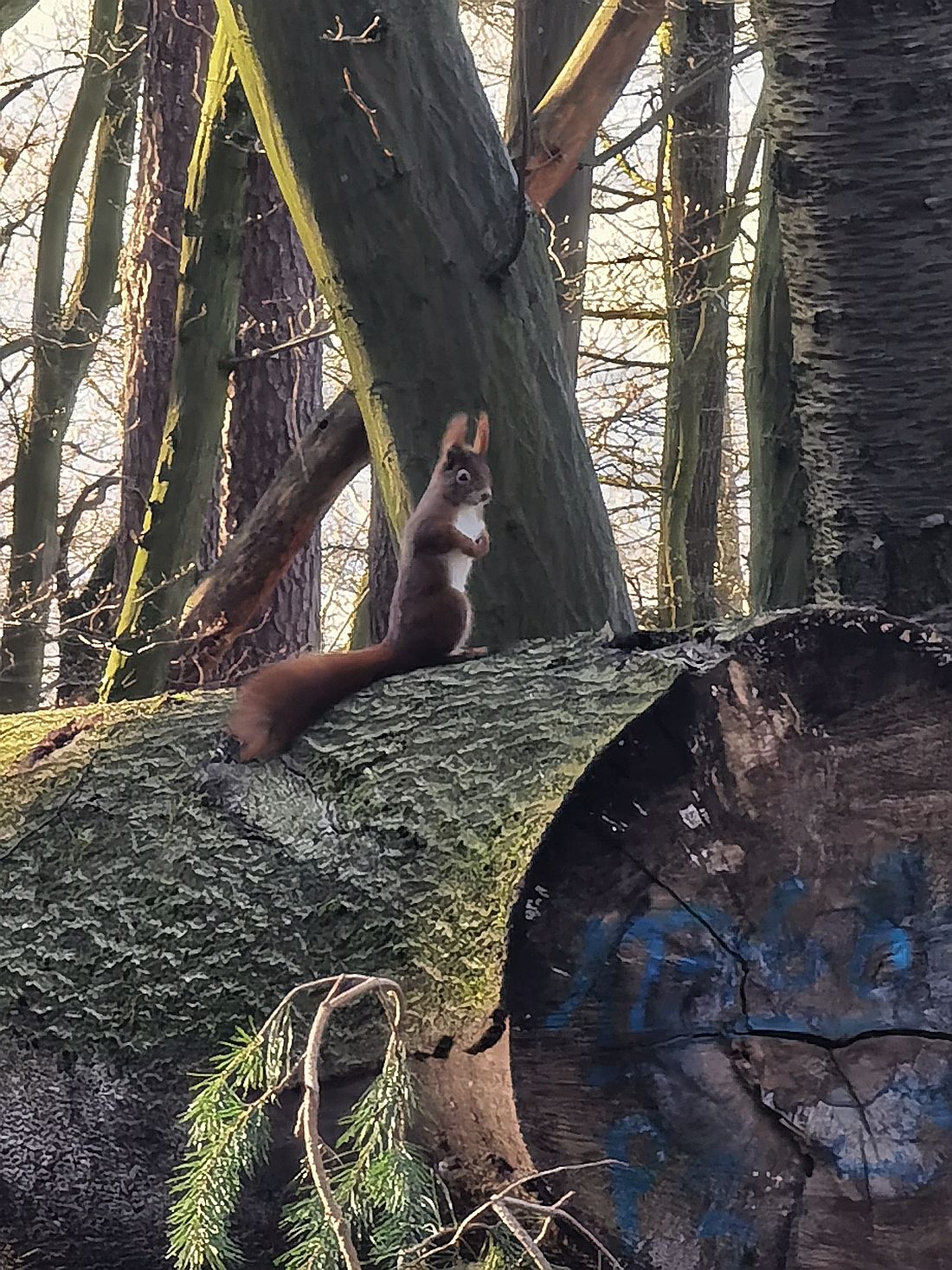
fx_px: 14633
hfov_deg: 3.7
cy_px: 635
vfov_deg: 5.0
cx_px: 476
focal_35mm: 399
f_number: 3.4
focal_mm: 14.46
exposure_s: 1/100
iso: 100
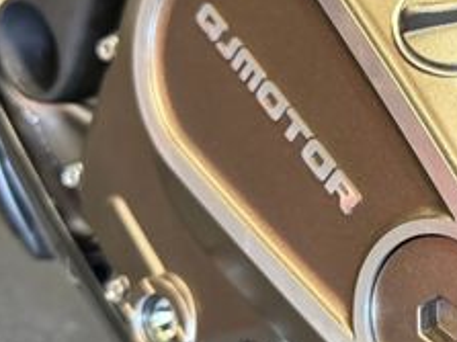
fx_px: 910
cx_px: 516
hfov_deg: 25.8
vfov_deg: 21.2
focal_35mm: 69
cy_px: 125
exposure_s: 1/50
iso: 500
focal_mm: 6.76
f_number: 1.78
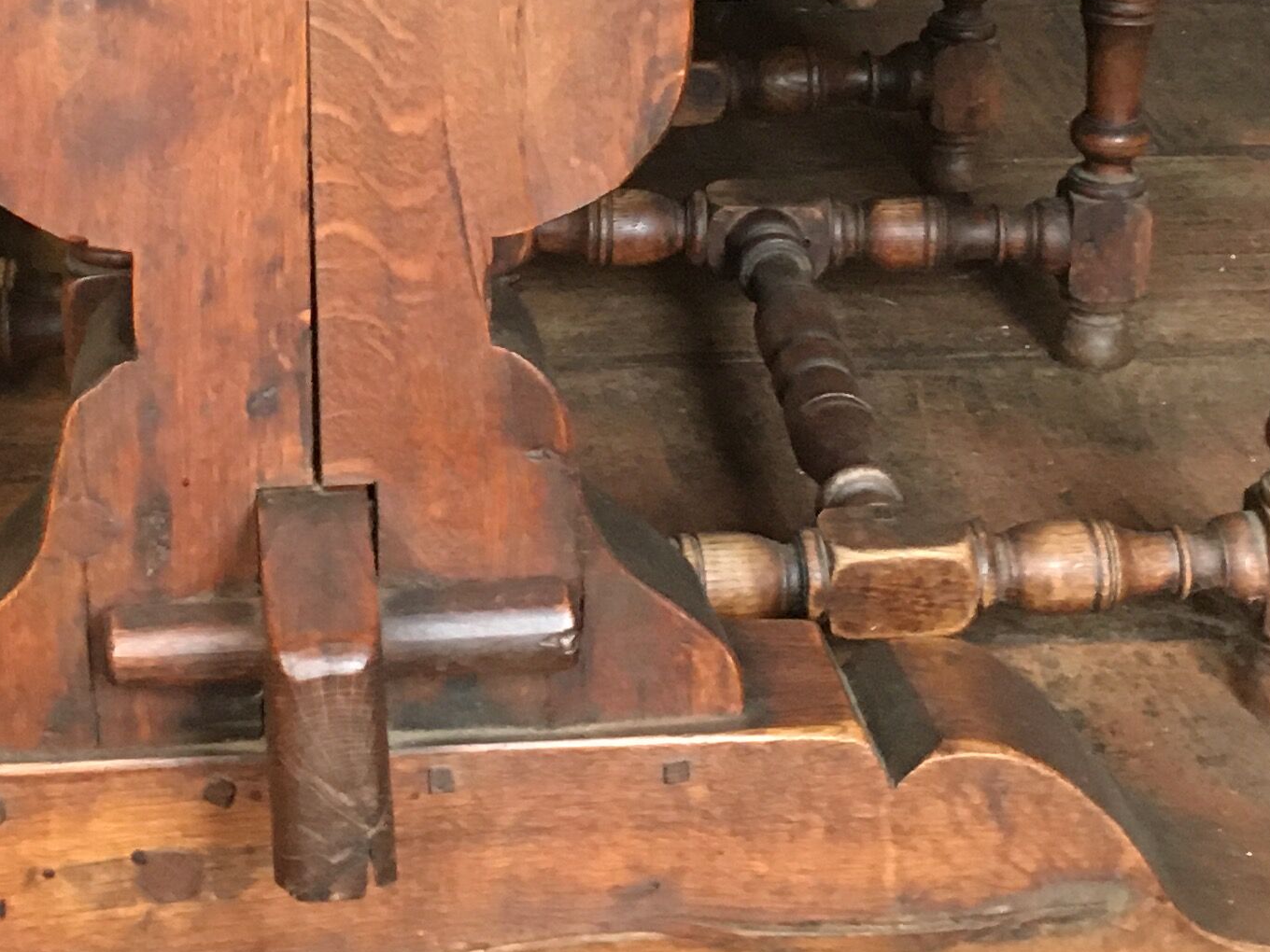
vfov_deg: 16.7
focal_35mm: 86
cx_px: 358
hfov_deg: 22.6
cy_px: -37
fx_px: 3155
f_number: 2.2
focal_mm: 4.15
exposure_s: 1/17
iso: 400
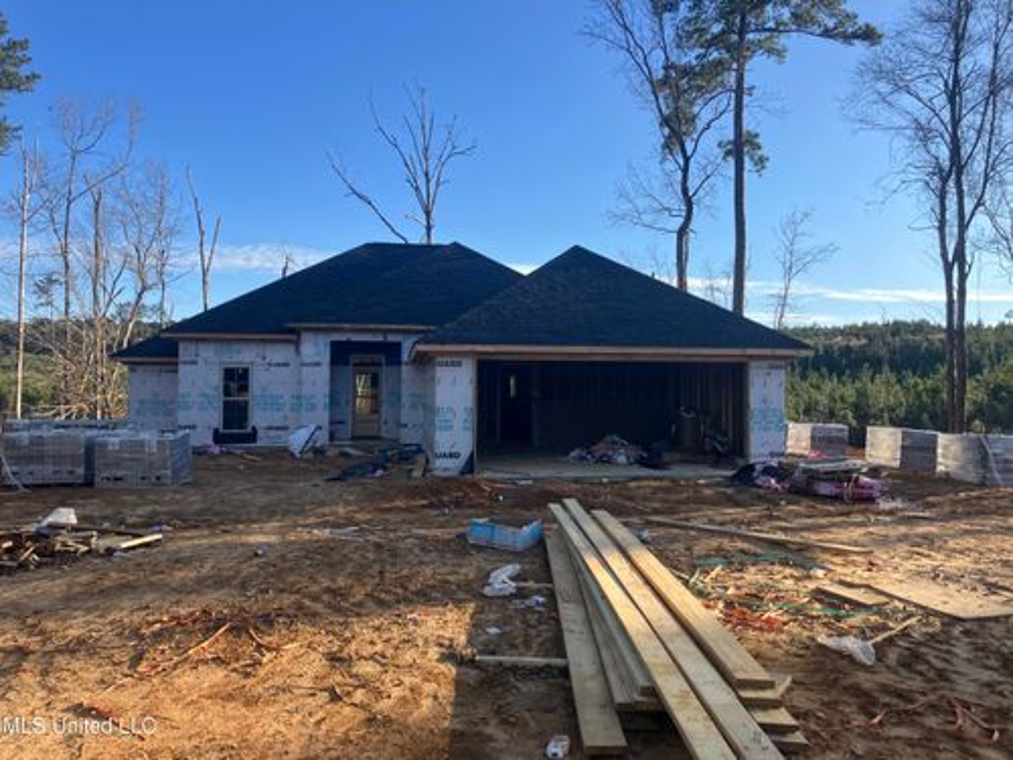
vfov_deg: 49.7
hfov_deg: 63.4
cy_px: 380
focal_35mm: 28
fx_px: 819
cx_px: 506
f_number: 1.8
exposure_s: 1/1033
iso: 32
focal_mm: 3.99
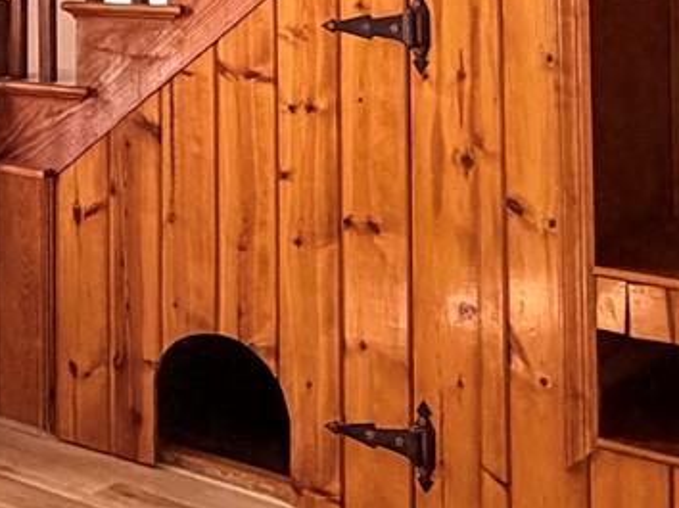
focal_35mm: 81
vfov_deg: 17.2
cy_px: -132
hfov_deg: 19.5
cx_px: -455
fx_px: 1588
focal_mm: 2.22
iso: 80
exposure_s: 1/121
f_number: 2.2
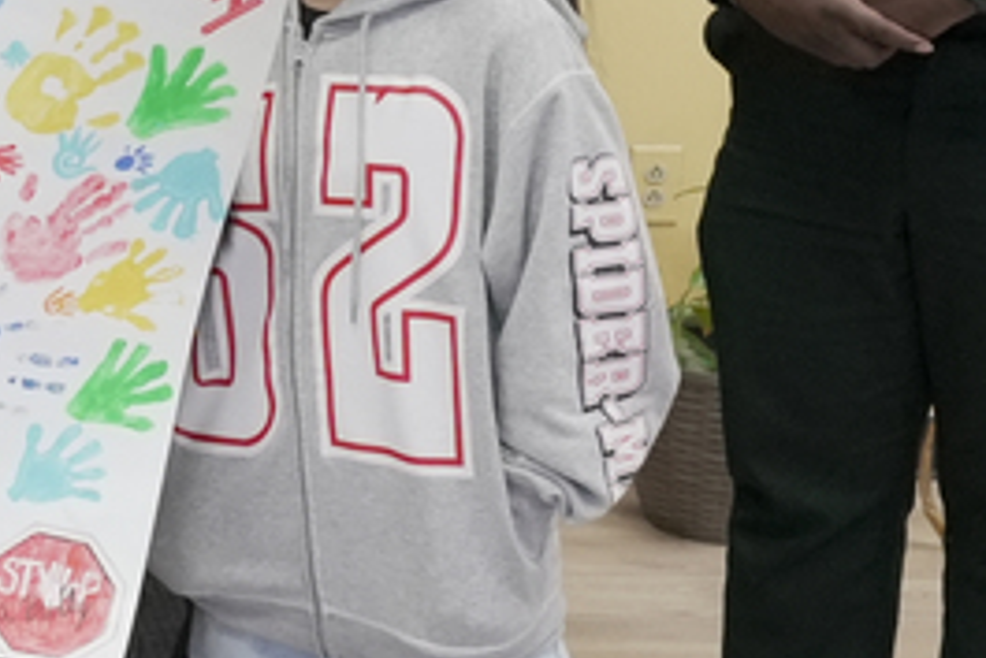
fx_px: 3288
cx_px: -510
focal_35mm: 120
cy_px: 130
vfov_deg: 11.4
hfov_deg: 15.6
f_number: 8
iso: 10000
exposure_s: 1/125
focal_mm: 31
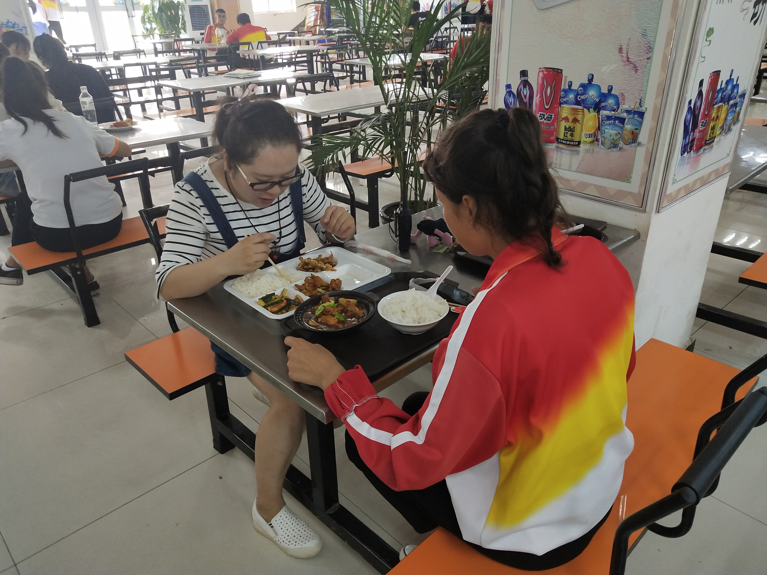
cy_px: 288
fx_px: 665
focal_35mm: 30
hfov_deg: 60.0
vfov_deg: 46.8
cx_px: 384
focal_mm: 3.95
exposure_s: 1/50
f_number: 1.8
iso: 442
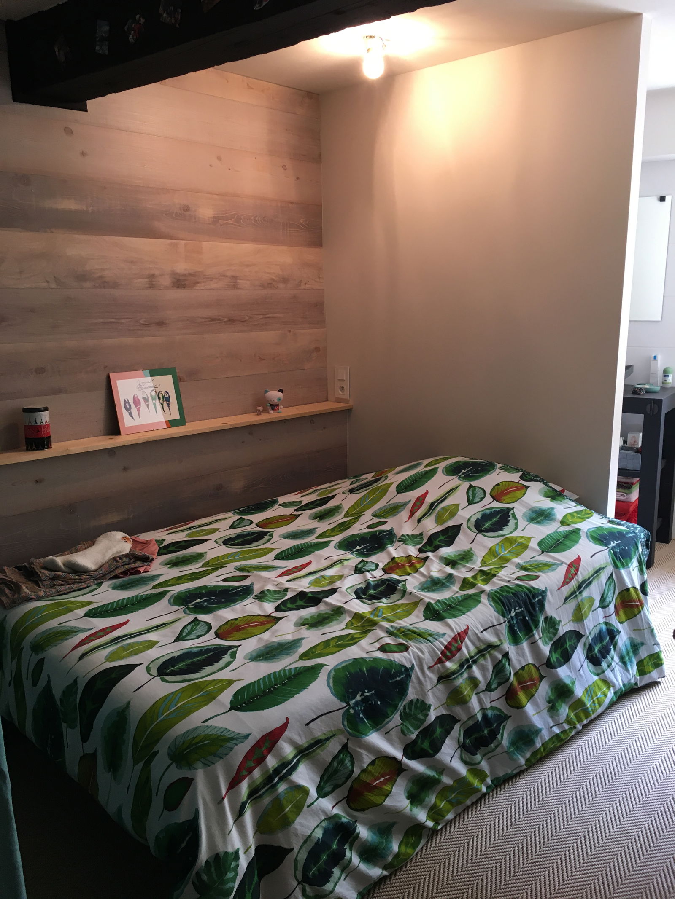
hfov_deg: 48.2
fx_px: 754
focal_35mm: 29
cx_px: 338
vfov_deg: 61.7
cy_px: 450
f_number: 2.2
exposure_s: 1/33
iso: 100
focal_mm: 4.15
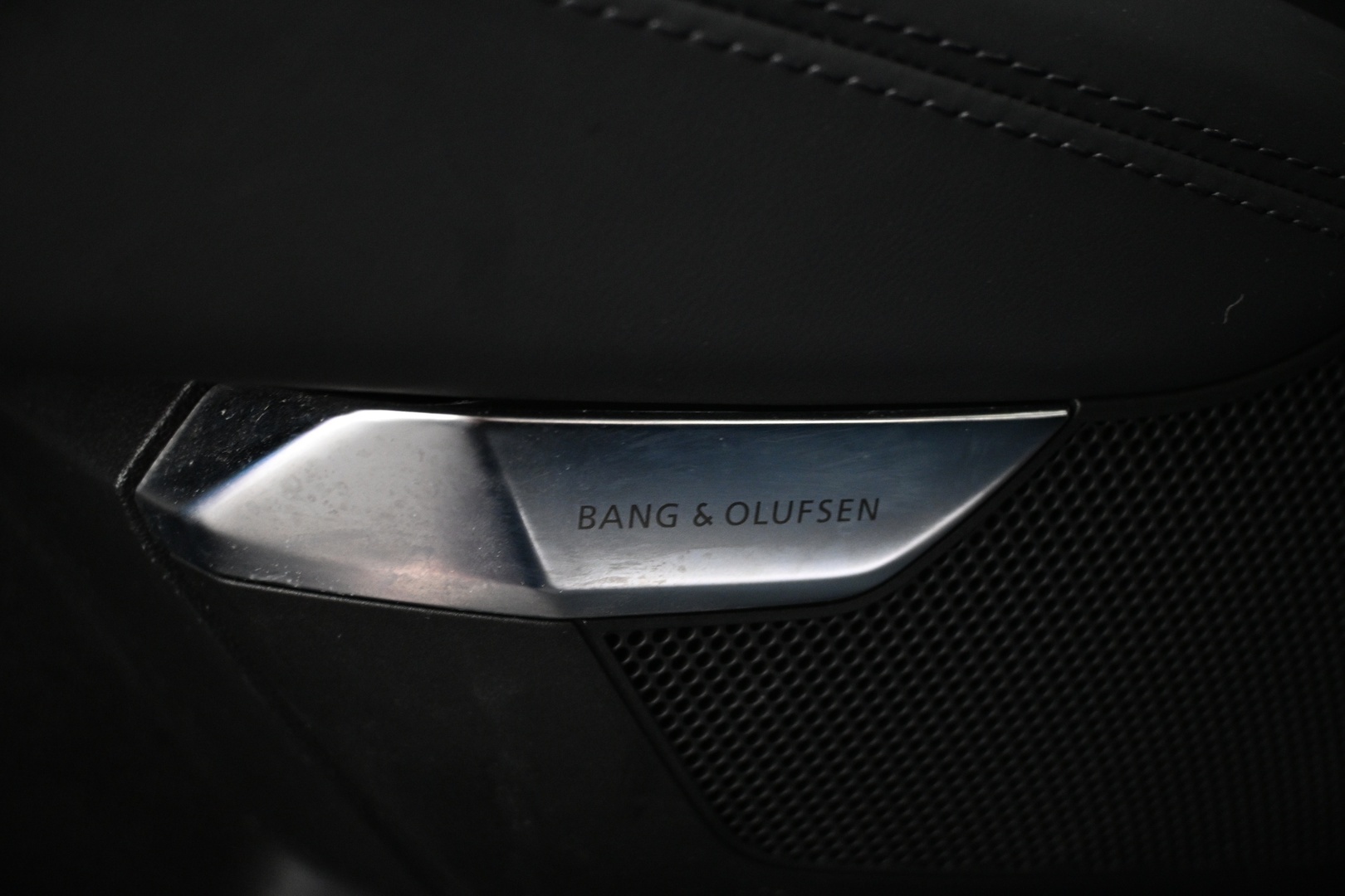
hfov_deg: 43.6
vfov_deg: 29.9
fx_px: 1681
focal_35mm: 45
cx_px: 672
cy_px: 448
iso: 1600
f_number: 4.8
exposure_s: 1/13
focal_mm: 30
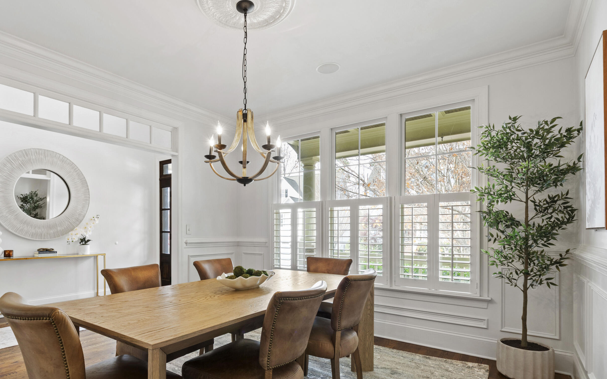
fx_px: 314
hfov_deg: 87.3
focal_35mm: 19
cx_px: 256
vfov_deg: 61.9
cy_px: 219
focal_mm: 10
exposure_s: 1/2
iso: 100
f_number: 9
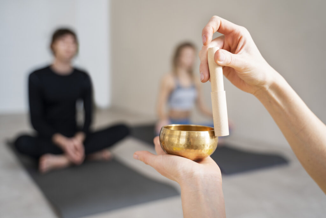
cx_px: 163
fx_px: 335
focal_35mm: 37
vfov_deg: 36.0
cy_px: 109
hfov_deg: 51.9
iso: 200
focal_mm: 37
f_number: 2.8
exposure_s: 1/250
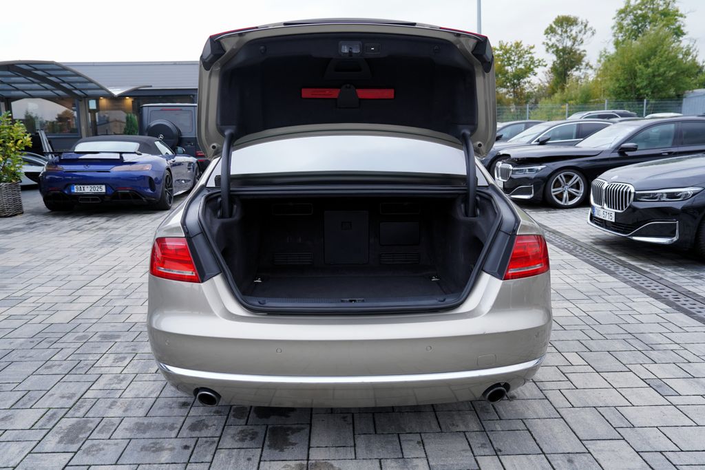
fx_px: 568
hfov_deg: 63.7
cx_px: 352
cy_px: 235
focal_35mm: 29
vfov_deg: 45.0
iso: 160
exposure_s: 1/60
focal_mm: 29
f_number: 4
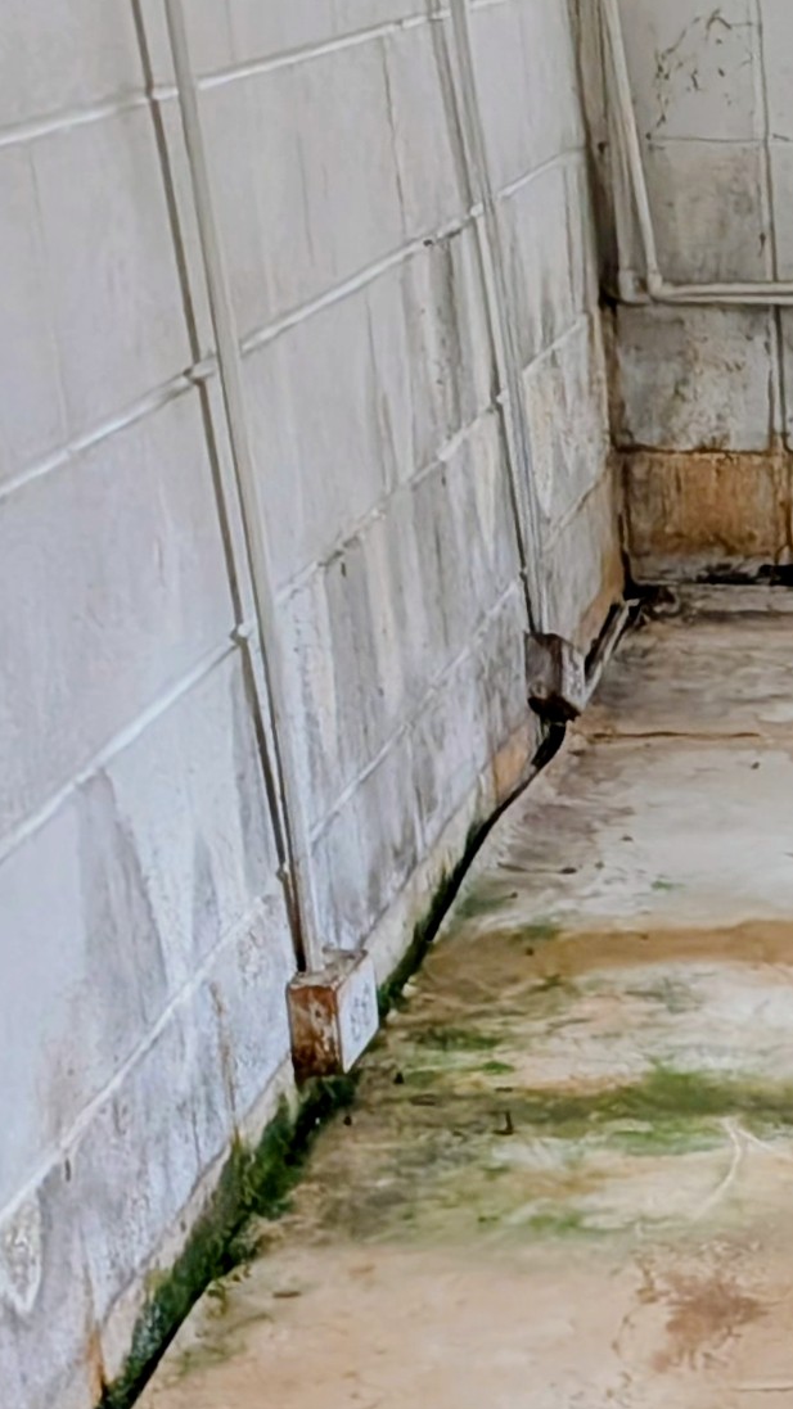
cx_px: 1812
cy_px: 1072
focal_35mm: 95
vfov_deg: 22.2
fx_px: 3552
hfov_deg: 11.0
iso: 345
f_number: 1.68
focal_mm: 6.9
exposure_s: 1/30.8
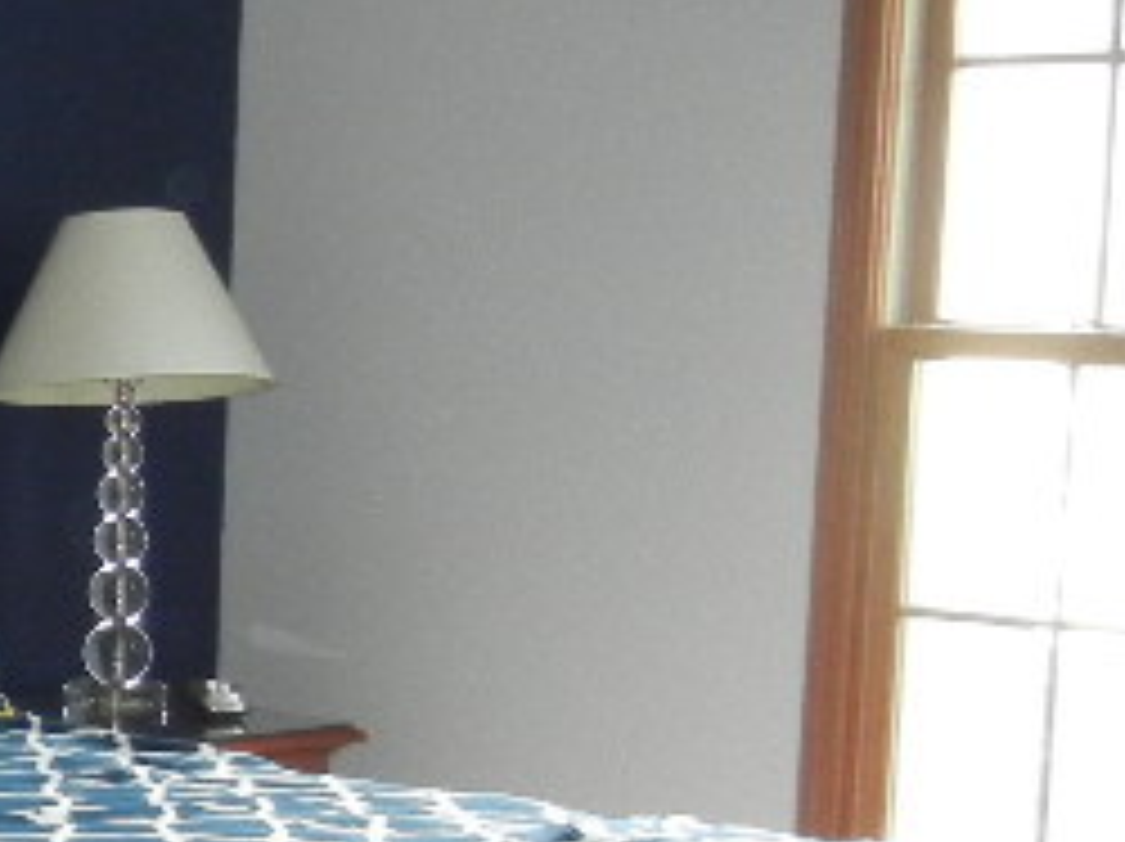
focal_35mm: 123
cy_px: 738
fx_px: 3994
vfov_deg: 12.0
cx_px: -734
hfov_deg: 14.5
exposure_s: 1/30
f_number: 3.5
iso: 313
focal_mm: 5.4
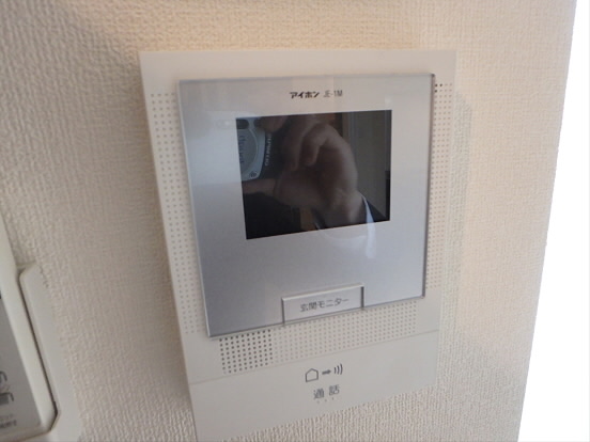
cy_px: 221
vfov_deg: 63.4
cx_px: 295
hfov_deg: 79.0
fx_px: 358
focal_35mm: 21
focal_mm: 3.7
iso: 640
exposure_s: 1/30
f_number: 3.5
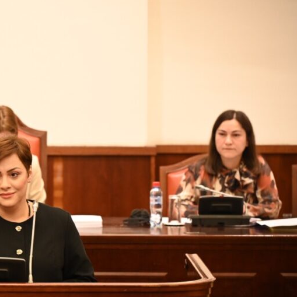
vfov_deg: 8.5
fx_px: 1990
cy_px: 187
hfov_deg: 8.5
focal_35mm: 205
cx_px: 8
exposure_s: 1/125
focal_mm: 120
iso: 2000
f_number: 4
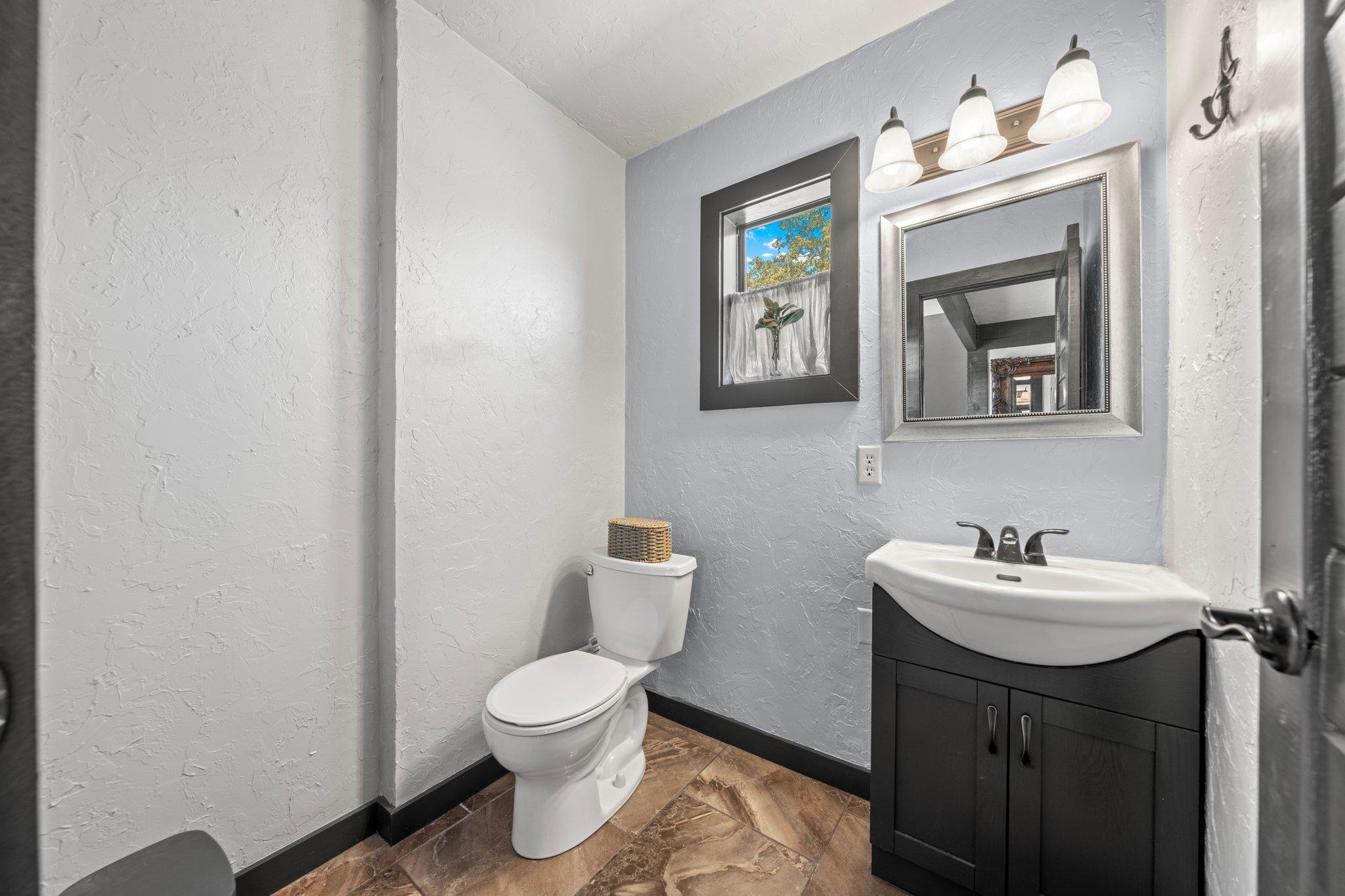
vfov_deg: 90.0
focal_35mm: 12
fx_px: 448
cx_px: 672
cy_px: 448
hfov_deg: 112.6
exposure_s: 1/6
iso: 100
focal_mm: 12
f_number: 8
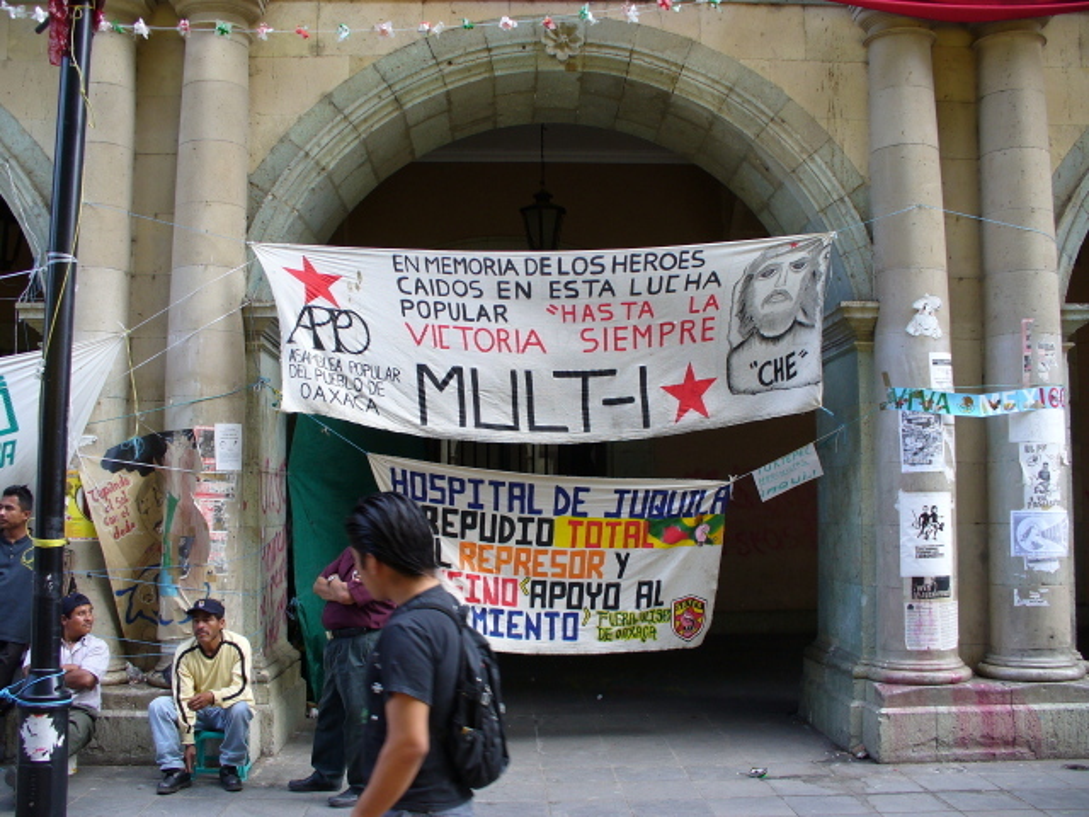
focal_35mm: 37
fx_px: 1164
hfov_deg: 50.1
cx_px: 544
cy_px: 408
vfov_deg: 38.7
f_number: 2.8
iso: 80
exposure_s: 1/100
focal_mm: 6.1
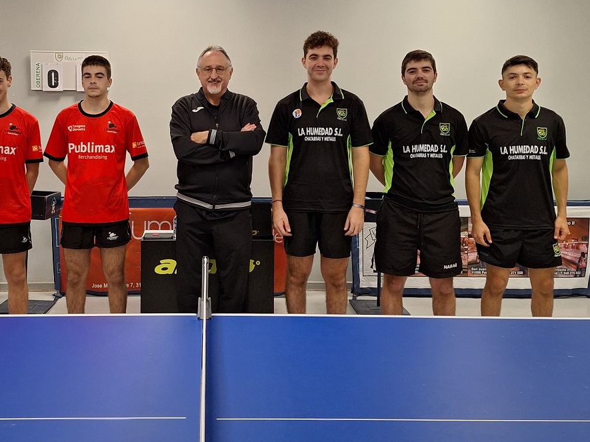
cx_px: 216
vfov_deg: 36.5
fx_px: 664
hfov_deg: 47.4
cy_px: 155
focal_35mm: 39
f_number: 1.8
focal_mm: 5.54
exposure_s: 1/50
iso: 125
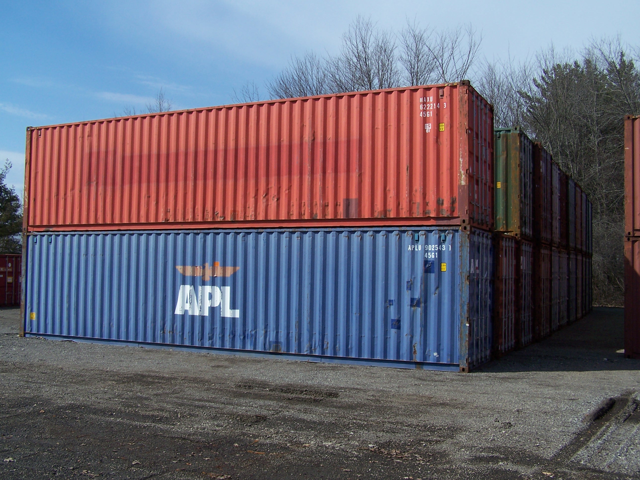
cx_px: 320
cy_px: 240
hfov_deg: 49.0
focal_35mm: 38
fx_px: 703
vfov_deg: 37.7
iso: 80
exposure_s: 1/1000
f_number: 4
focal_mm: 6.3
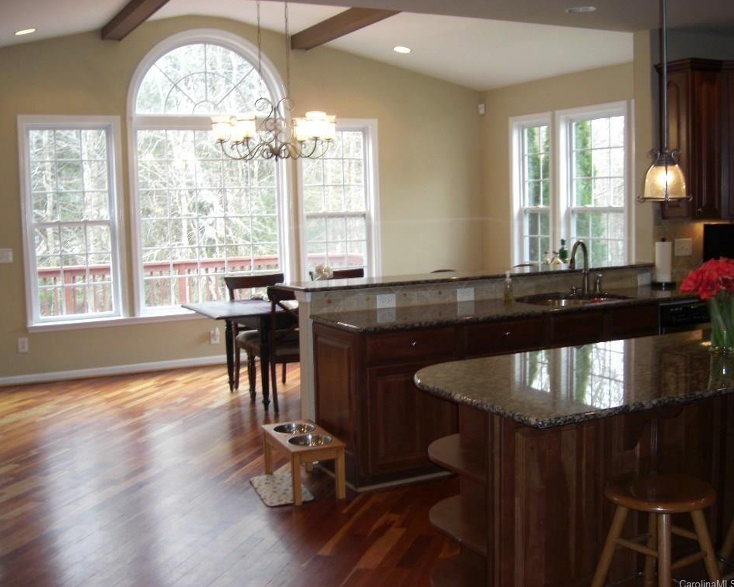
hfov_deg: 45.8
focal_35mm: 40
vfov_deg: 37.3
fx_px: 869
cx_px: 372
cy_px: 295
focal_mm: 7.9
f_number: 2.8
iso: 200
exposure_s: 1/60
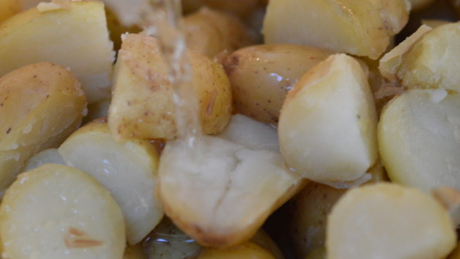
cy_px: 128
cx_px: 78
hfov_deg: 20.1
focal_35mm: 105
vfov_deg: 11.5
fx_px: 1280
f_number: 3
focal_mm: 40
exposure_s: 1/60
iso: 1400
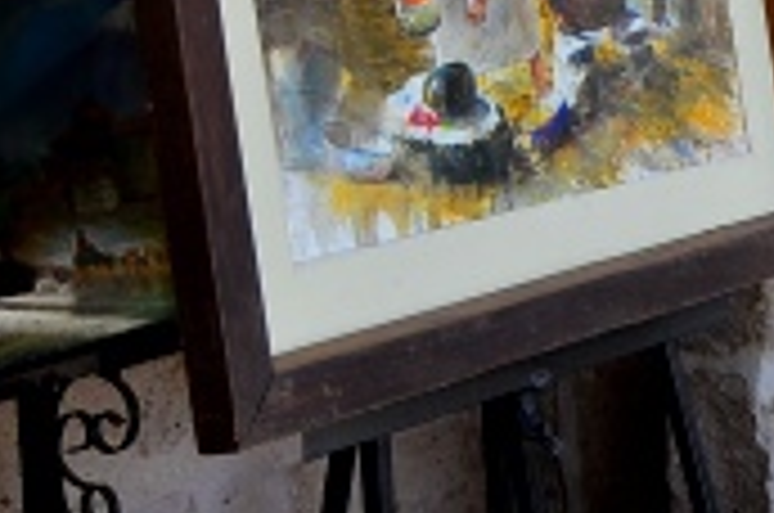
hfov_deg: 13.8
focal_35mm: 134
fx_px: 2876
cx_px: 1359
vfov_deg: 10.0
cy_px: -184
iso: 100
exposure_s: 1/60
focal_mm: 24
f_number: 5
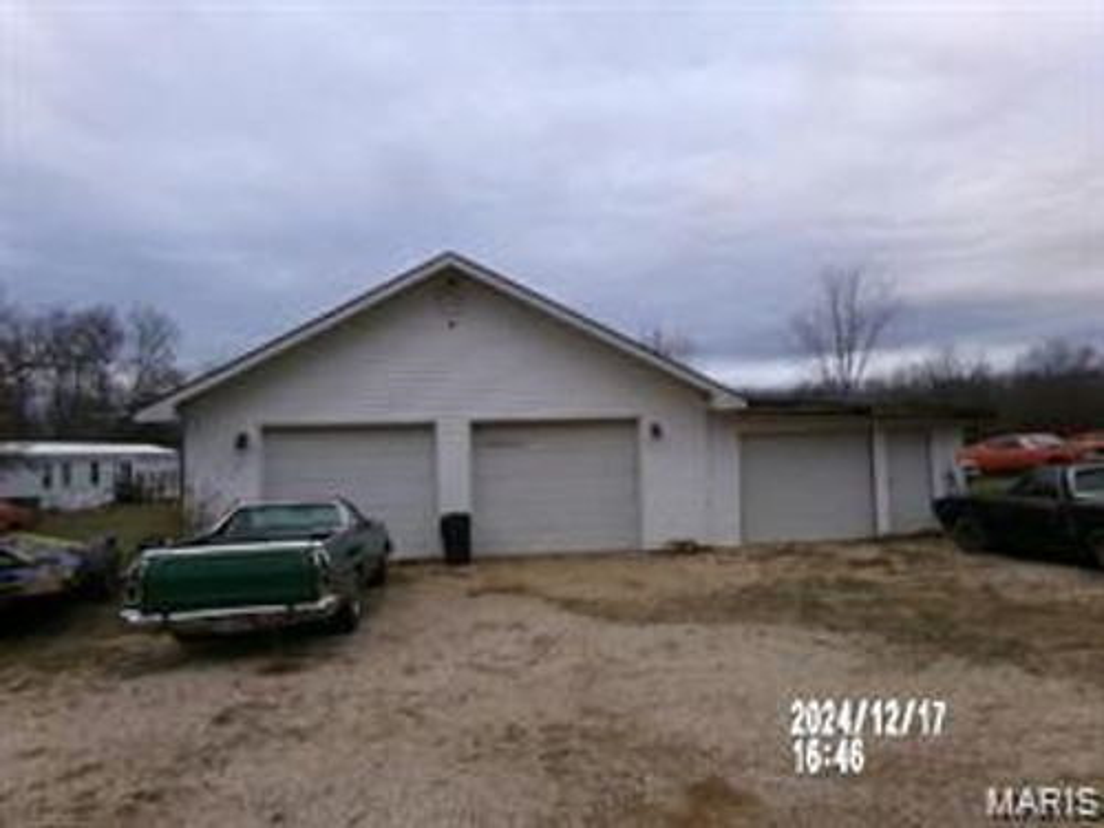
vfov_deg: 56.8
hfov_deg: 71.6
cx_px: 552
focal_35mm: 24
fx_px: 765
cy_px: 414
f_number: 3.7
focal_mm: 4.3
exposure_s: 1/125
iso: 100
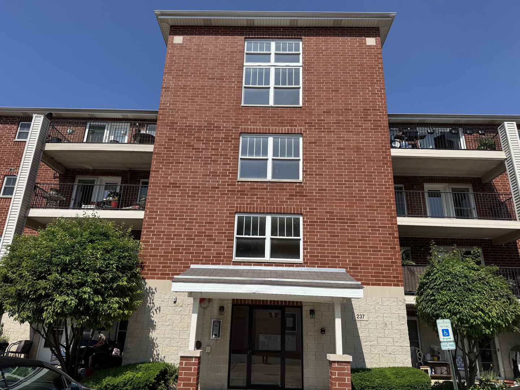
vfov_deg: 56.8
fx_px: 361
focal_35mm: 24
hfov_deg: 71.6
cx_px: 260
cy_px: 195
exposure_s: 1/5348
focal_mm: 6.76
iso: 80
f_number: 1.78
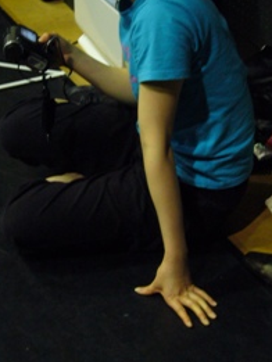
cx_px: 94
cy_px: 110
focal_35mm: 102
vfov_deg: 19.2
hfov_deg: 14.5
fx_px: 1068
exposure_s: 1/8
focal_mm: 10.4
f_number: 3.8
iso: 200
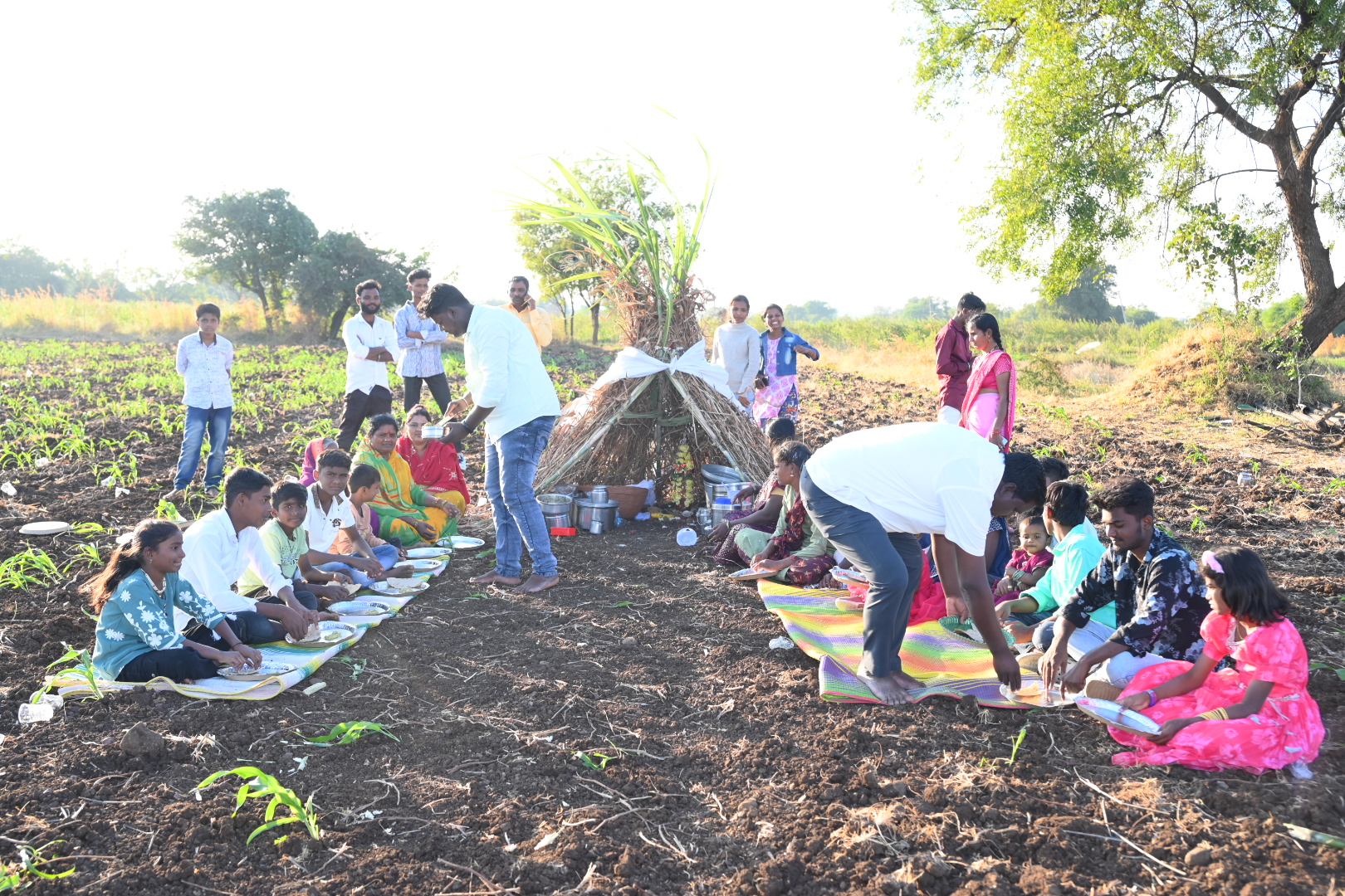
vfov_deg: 38.9
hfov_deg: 55.8
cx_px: 672
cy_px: 448
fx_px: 1270
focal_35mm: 34
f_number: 5
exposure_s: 1/160
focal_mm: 34
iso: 250
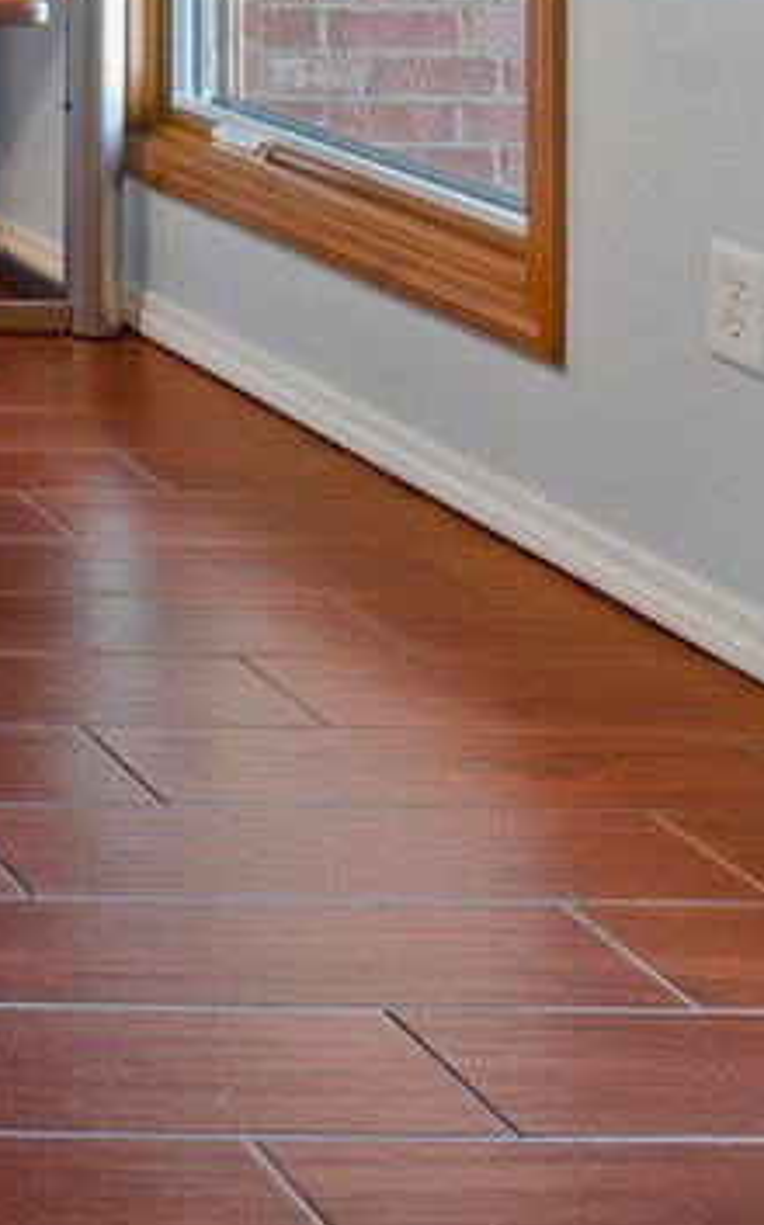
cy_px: -385
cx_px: -1149
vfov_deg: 25.0
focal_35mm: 71
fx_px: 2370
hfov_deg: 13.0
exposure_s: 4
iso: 250
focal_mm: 16
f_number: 9
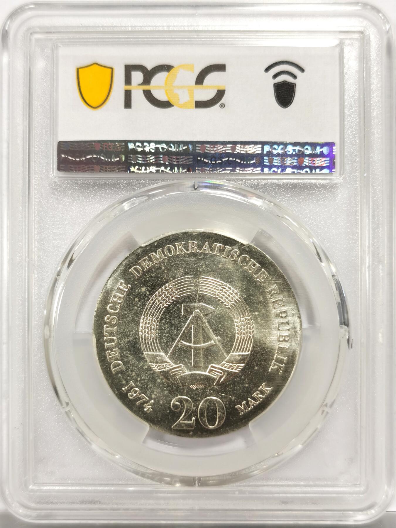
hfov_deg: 27.0
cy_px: 264
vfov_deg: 35.5
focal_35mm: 54
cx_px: 198
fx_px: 824
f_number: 16
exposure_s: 1/100
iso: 125
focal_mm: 5.56
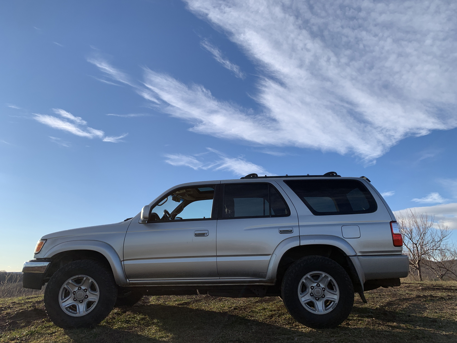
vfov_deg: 53.1
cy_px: 172
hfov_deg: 67.3
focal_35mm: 26
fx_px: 343
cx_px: 228
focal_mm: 4.25
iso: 25
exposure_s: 1/2481
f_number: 1.8
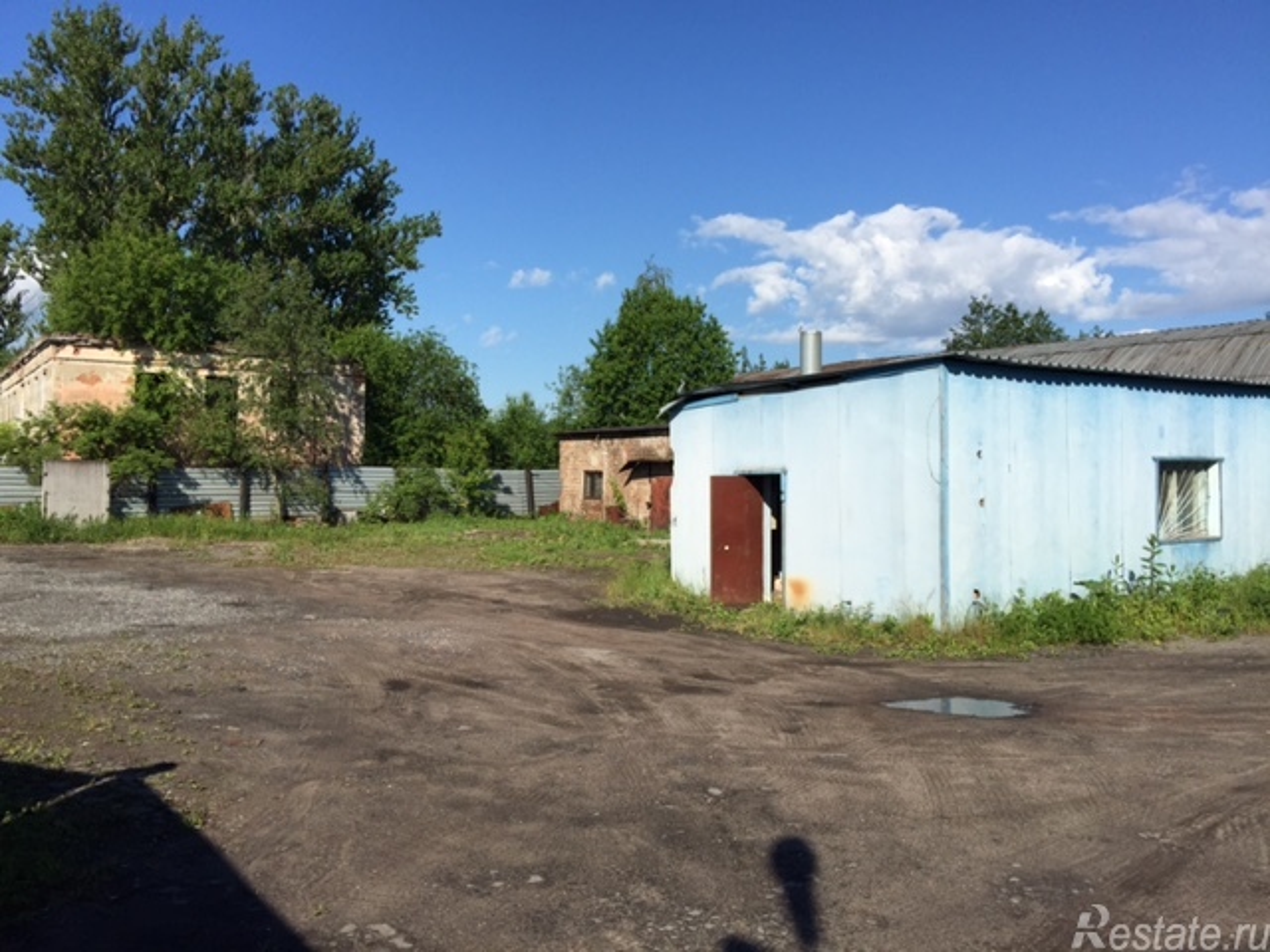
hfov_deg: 61.7
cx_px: 635
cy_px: 476
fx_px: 1064
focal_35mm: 29
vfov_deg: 48.2
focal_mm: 4.15
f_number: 2.2
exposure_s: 1/2825
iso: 32
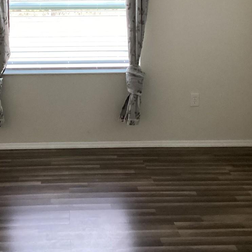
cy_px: 76
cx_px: 81
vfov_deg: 28.8
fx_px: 486
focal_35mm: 59
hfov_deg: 28.9
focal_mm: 3.3
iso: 400
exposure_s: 1/40
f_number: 2.4
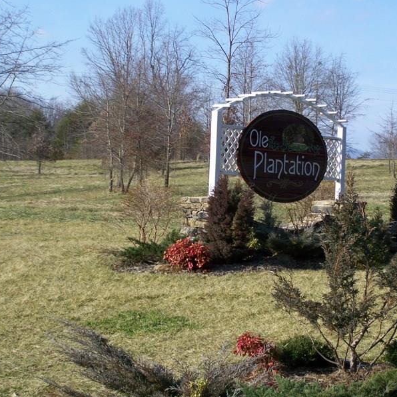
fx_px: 1155
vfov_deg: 19.5
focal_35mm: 89
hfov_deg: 19.5
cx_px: 246
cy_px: 198
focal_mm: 12.4
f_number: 3.2
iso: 64
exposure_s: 1/500
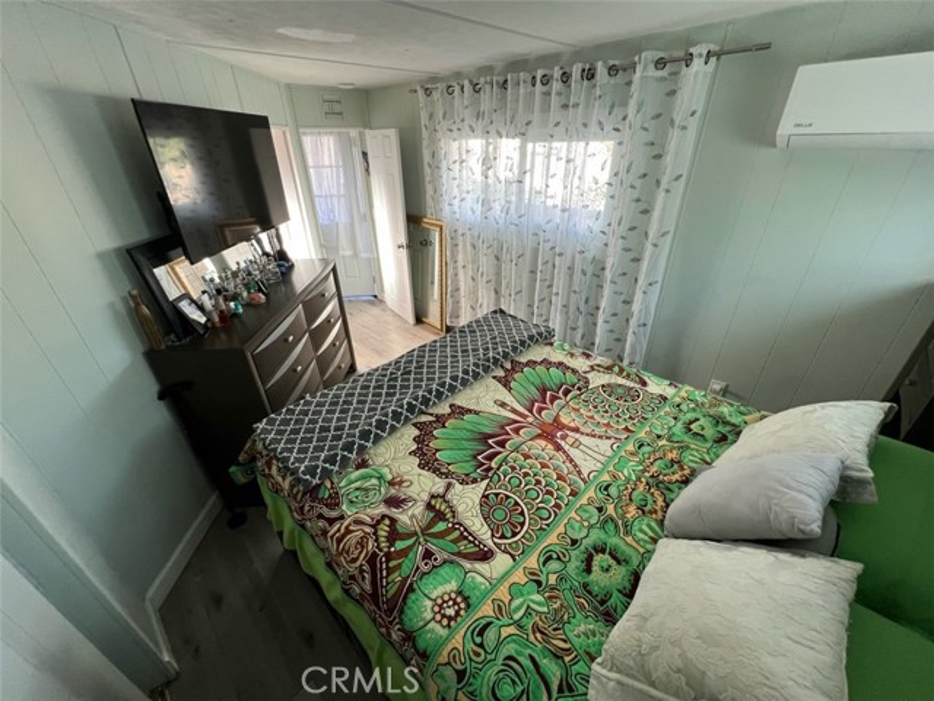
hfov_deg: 106.2
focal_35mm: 13
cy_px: 350
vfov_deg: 89.9
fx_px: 351
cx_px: 467
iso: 160
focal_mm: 1.57
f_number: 1.8
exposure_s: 1/60
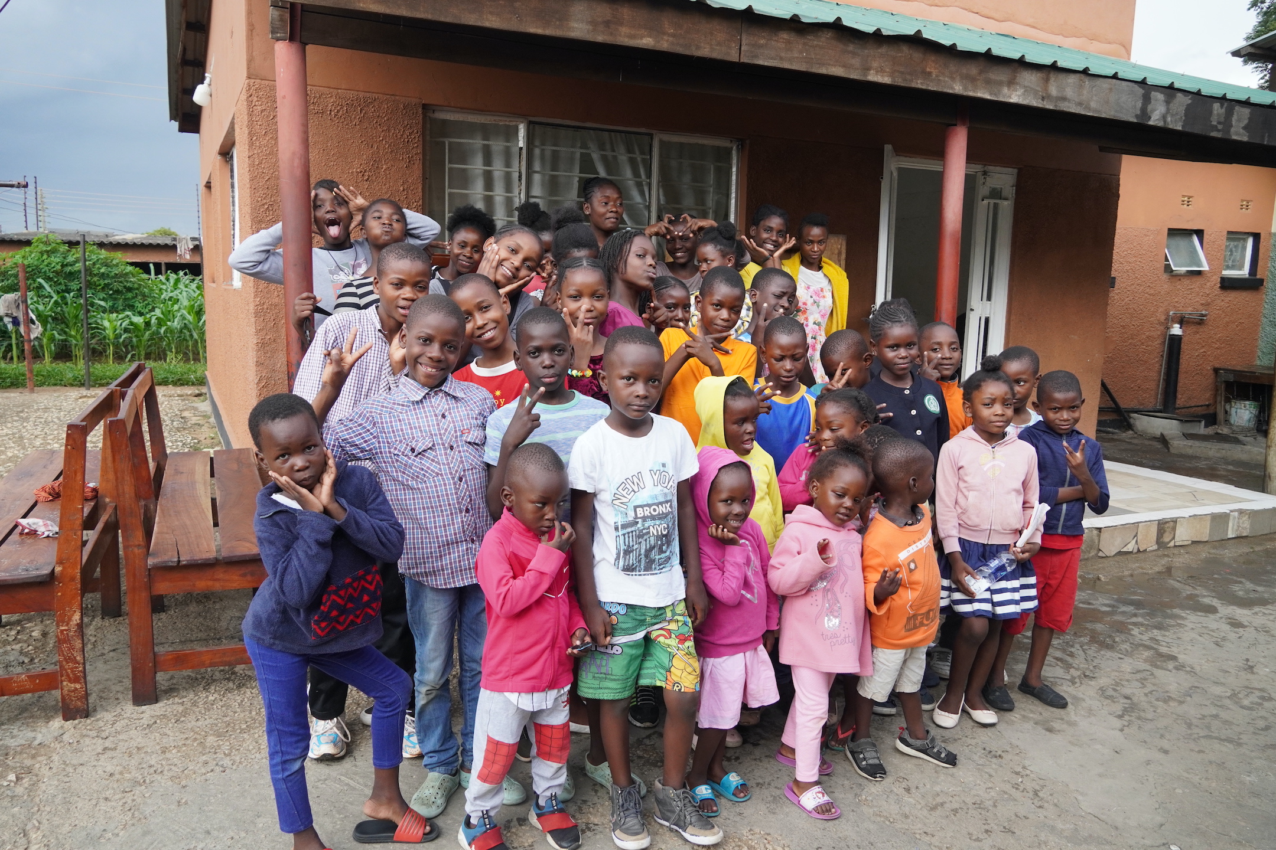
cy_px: 425
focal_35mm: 27
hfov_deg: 67.4
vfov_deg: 47.9
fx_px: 957
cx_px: 638
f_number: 5
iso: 640
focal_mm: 18
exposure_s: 1/640
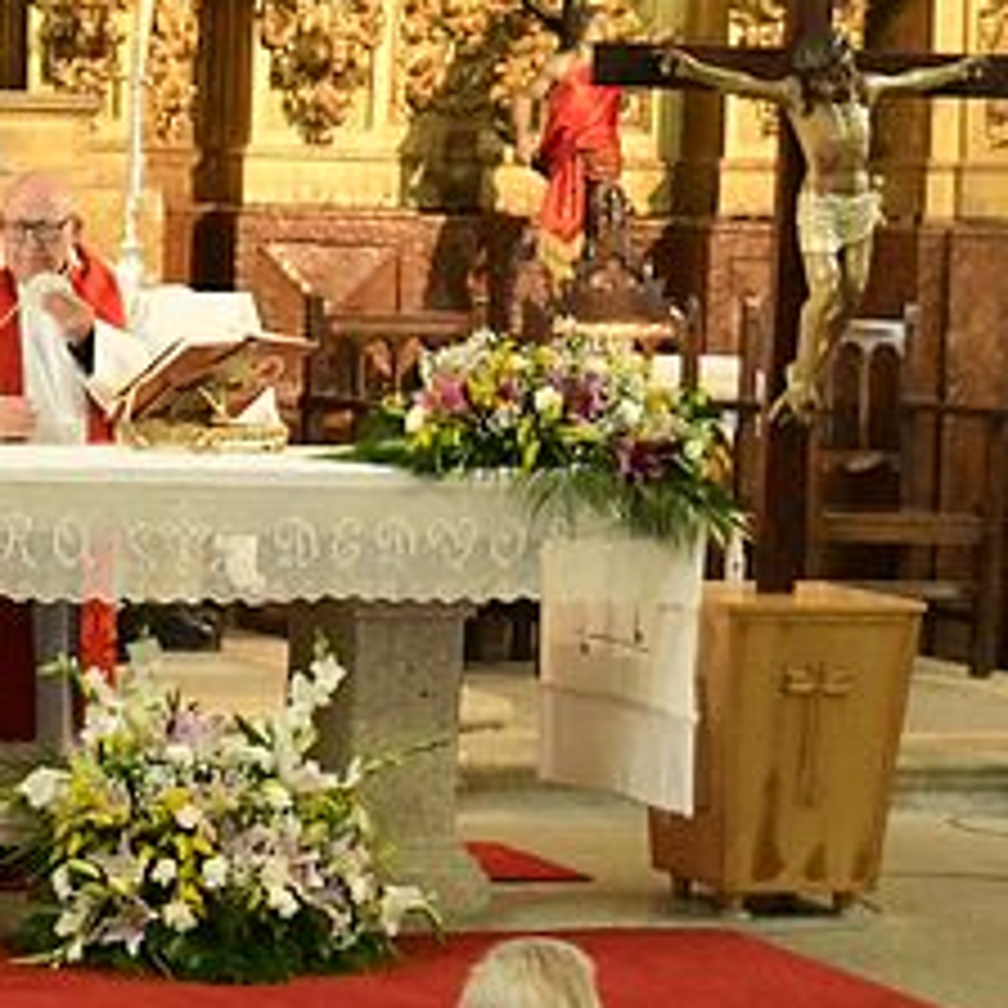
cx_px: -567
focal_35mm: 164
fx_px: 5403
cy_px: 464
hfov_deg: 10.3
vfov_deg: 10.7
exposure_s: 1/160
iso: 12800
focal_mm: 48
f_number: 4
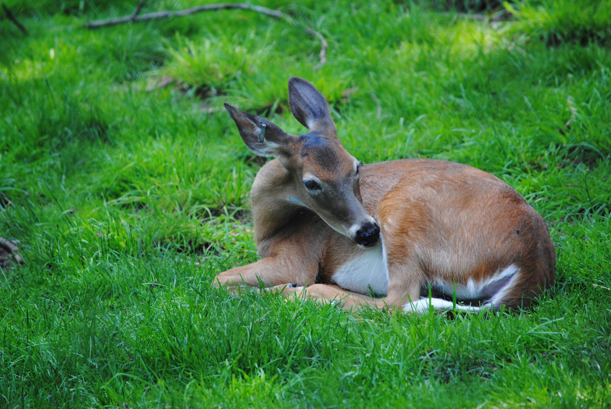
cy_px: 204
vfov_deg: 4.2
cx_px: 306
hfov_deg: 6.2
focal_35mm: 330
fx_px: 5607
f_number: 5.3
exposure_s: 1/400
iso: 400
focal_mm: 220
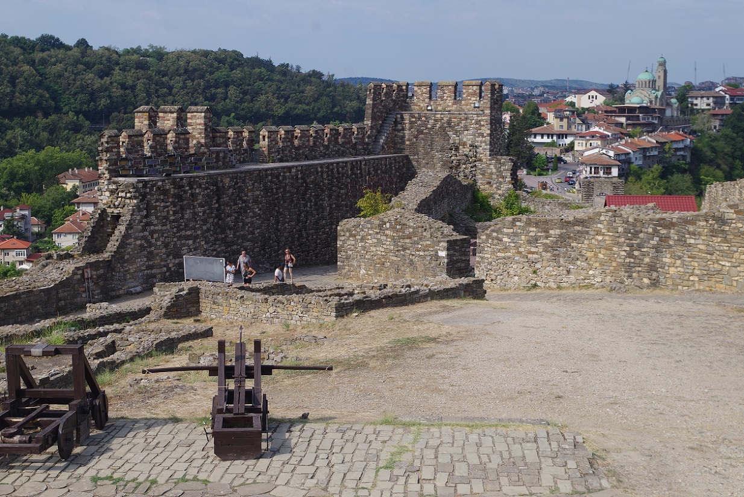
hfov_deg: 37.8
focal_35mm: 52
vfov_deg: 25.8
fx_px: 1085
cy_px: 248
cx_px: 372
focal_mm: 35
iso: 100
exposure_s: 1/250
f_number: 8
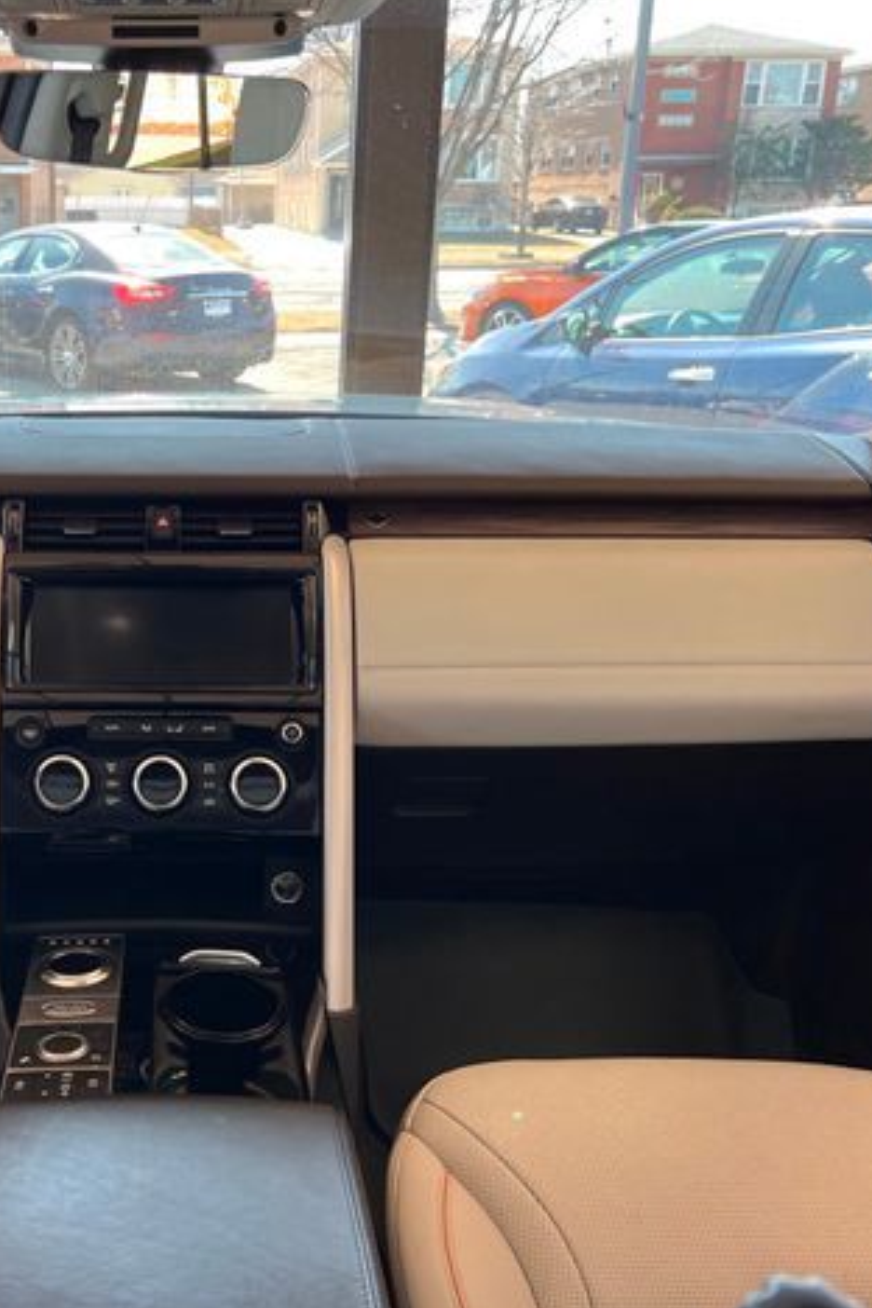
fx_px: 1344
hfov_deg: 34.6
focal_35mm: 37
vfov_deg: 51.9
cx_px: 154
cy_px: 665
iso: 32
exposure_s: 1/133
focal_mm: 5.7
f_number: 1.5
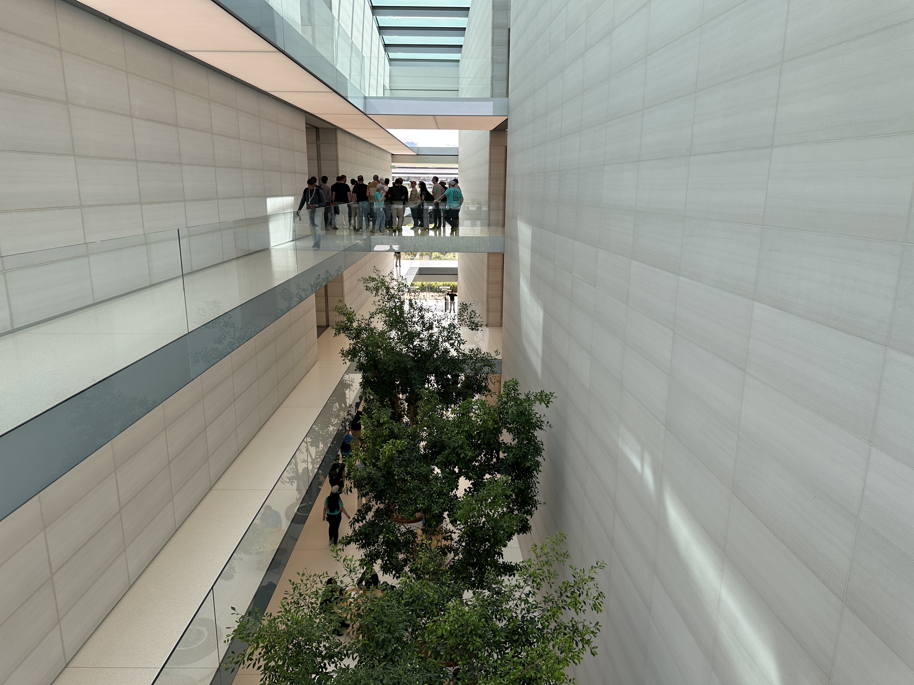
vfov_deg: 56.8
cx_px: 457
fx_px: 634
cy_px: 342
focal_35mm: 24
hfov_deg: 71.6
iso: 80
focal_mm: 6.86
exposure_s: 1/426
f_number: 1.78
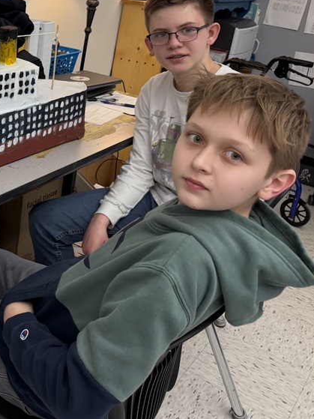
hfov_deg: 29.9
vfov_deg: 42.3
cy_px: 133
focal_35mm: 44
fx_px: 532
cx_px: -23
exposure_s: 1/120
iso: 160
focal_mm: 6.76
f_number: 1.78
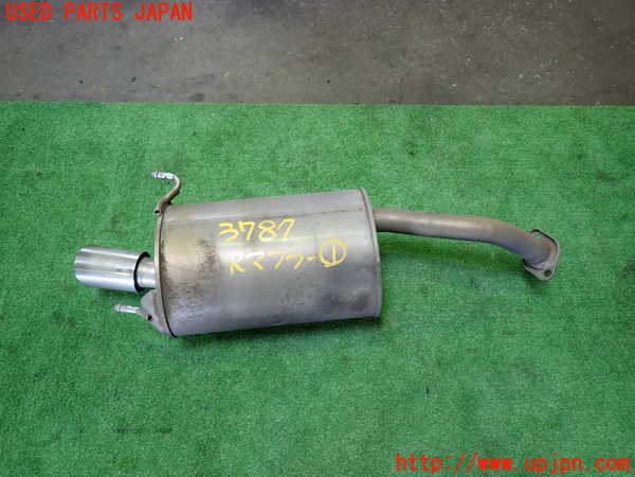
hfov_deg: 69.4
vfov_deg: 54.9
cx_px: 318
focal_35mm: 25
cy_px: 238
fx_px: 459
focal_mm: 4.5
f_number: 2
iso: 200
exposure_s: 1/40
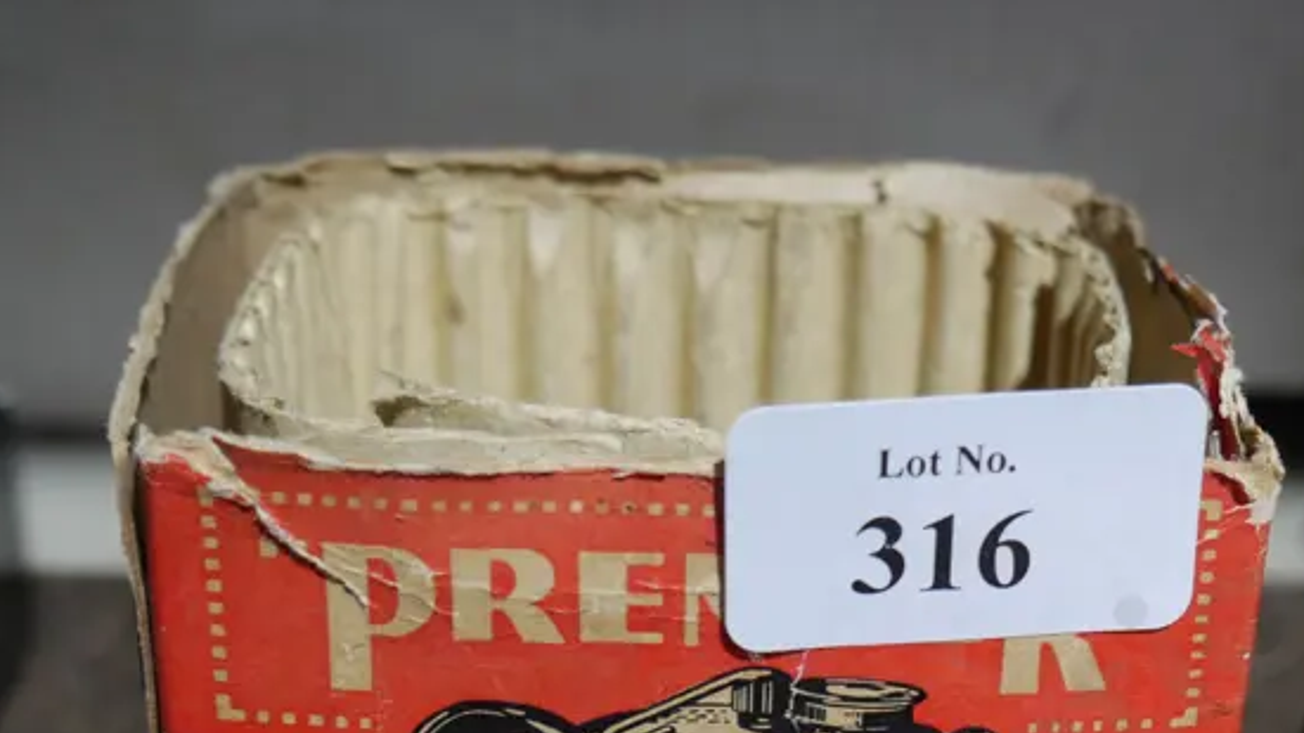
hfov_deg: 27.2
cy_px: 833
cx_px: 970
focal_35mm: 77
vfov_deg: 15.2
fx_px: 2663
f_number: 4.1
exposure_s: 1/60
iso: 500
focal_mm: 19
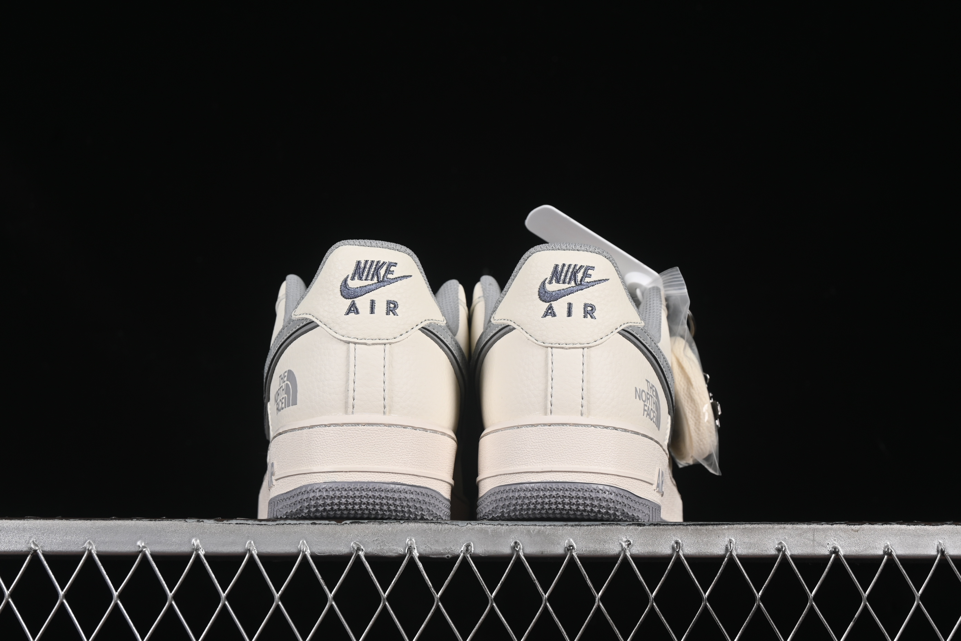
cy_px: 320
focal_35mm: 75
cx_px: 480
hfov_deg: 27.0
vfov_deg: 18.2
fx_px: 2002
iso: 160
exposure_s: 1/80
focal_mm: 50
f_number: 8
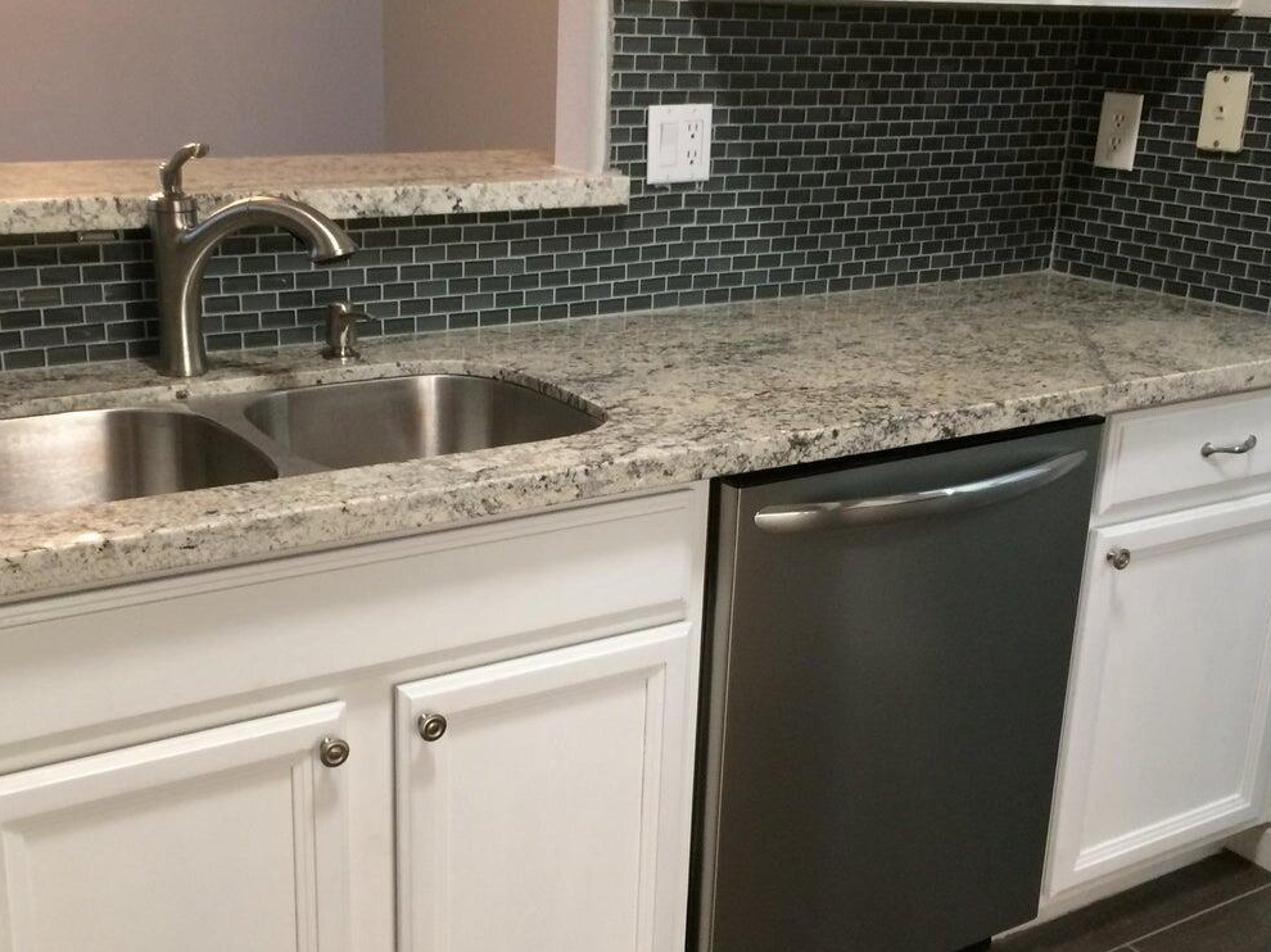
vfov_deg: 35.9
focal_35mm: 40
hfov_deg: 46.8
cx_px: 580
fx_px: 1468
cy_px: 503
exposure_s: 1/30
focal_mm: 4.15
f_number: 2.2
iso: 160
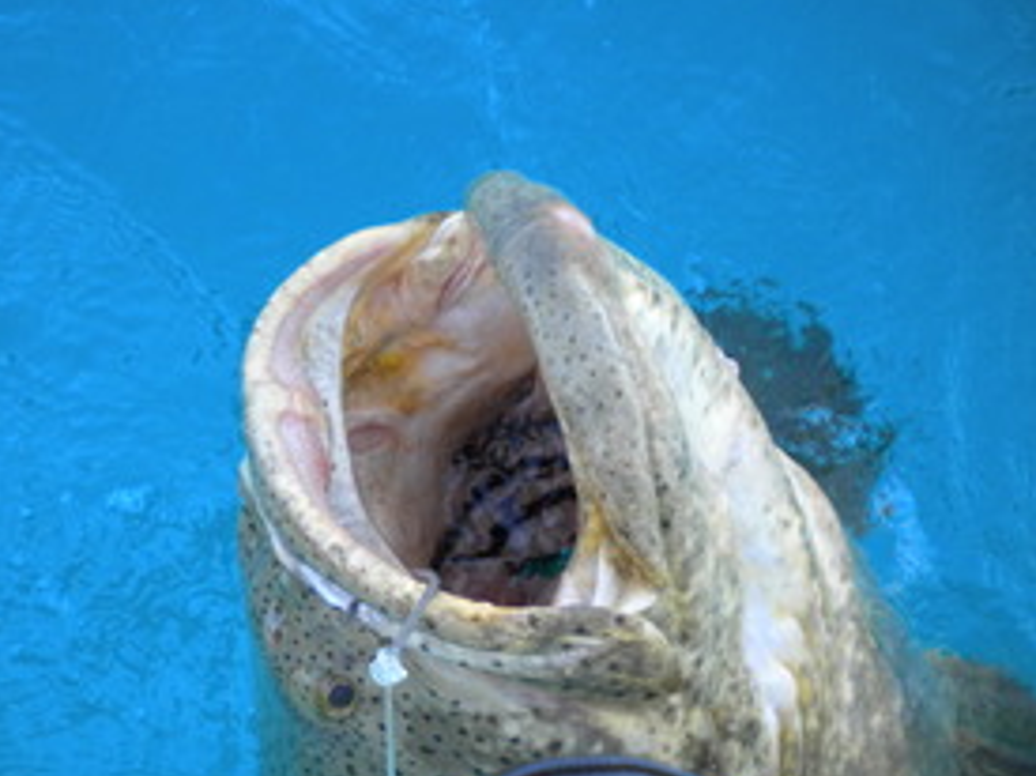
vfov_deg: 28.3
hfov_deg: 37.1
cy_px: 550
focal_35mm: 51
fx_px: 1526
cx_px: 350
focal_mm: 6.3
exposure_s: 1/418
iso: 200
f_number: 3.1
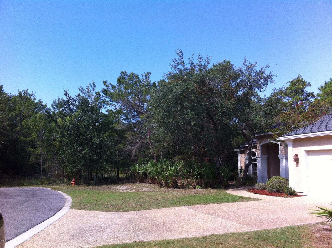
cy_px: 124
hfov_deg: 52.7
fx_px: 335
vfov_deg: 40.6
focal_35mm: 35
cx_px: 166
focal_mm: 3.85
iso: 80
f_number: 2.8
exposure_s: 1/702
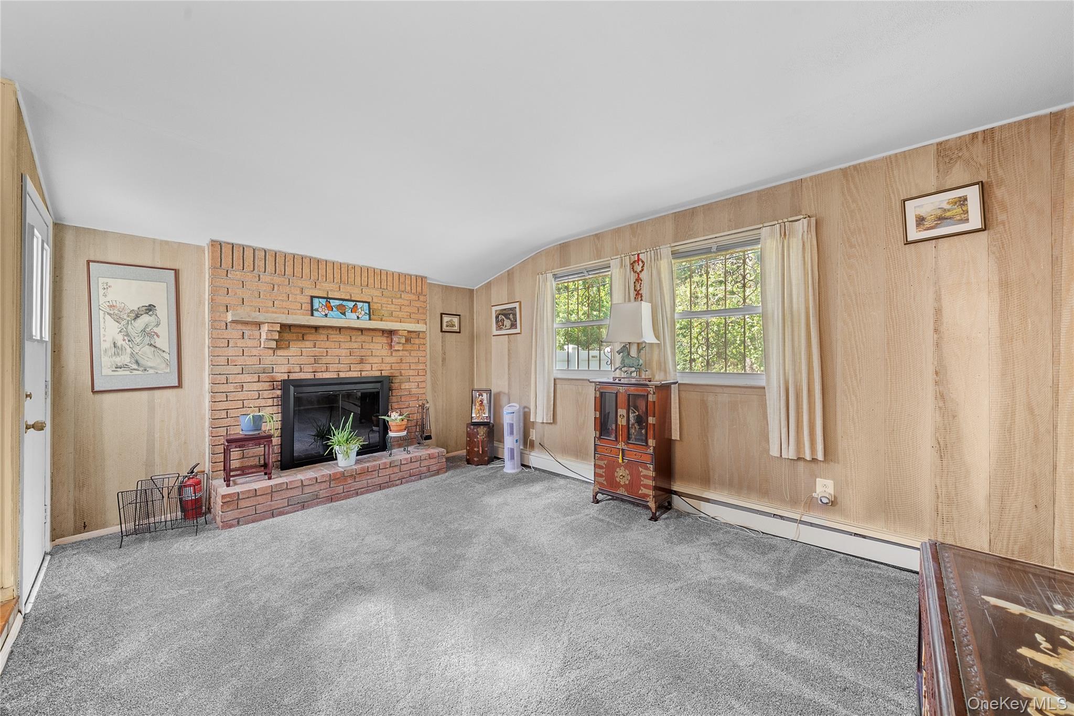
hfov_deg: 112.6
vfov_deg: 90.0
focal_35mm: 12
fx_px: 358
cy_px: 358
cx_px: 537
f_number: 9
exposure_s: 1/1.25
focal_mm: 12
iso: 500
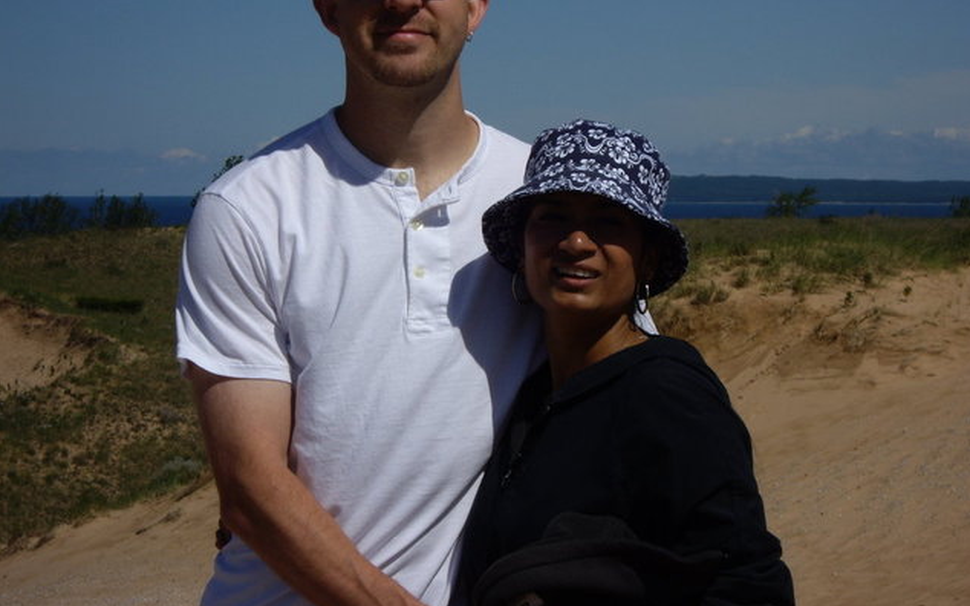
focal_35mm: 122
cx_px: 487
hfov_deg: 17.1
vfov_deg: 10.7
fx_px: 3225
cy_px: 243
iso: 50
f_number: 8.3
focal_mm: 18.6
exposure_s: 1/400
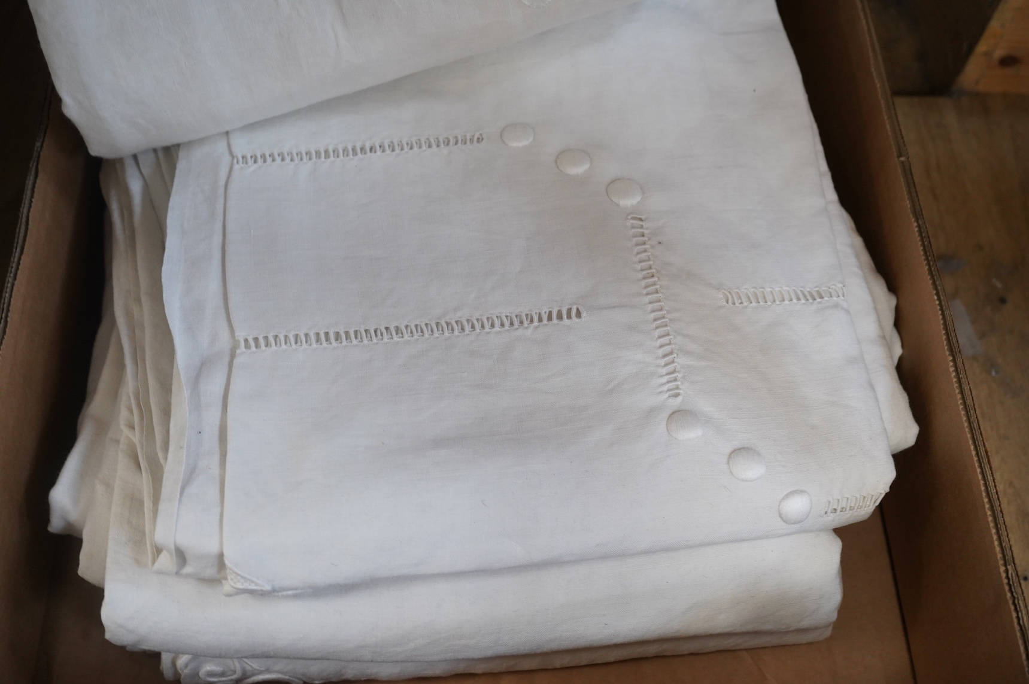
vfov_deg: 31.8
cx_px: 514
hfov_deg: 46.4
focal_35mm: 42
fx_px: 1199
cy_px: 342
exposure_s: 1/100
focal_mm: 42
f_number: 6.3
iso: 3200
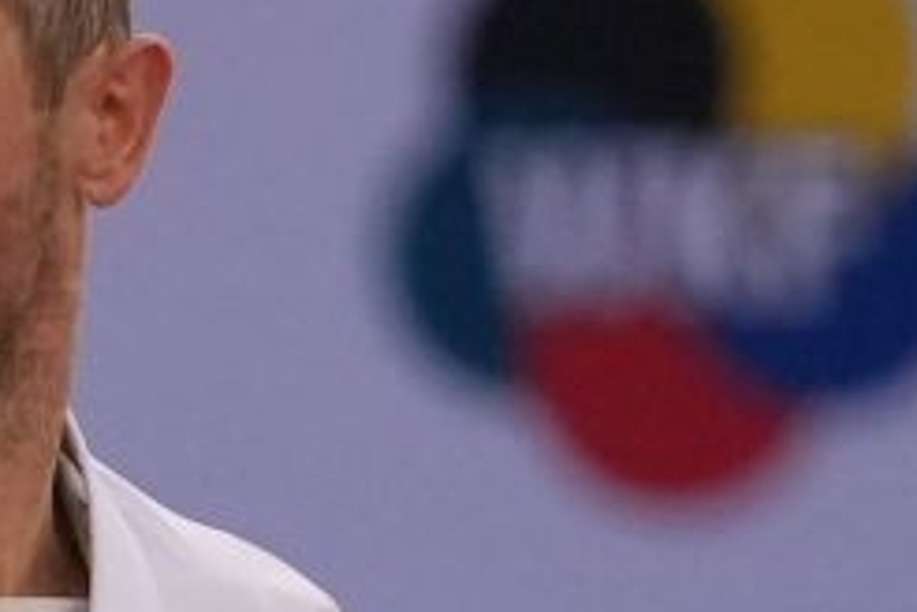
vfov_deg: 0.6
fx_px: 55831
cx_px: -842
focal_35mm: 2192
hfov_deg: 0.9
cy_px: 1489
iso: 1600
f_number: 2.8
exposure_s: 1/1000
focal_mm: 200
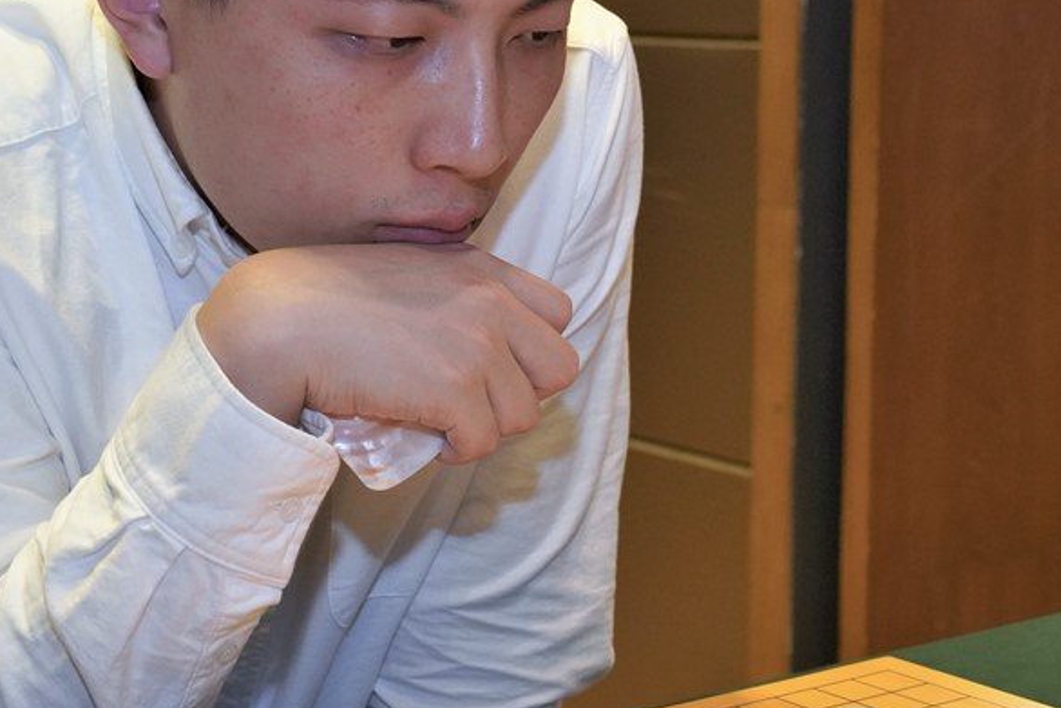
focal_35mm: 88
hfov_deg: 23.1
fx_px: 2594
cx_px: 502
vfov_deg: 15.5
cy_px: 339
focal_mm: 43
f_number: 6.3
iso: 3200
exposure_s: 1/60
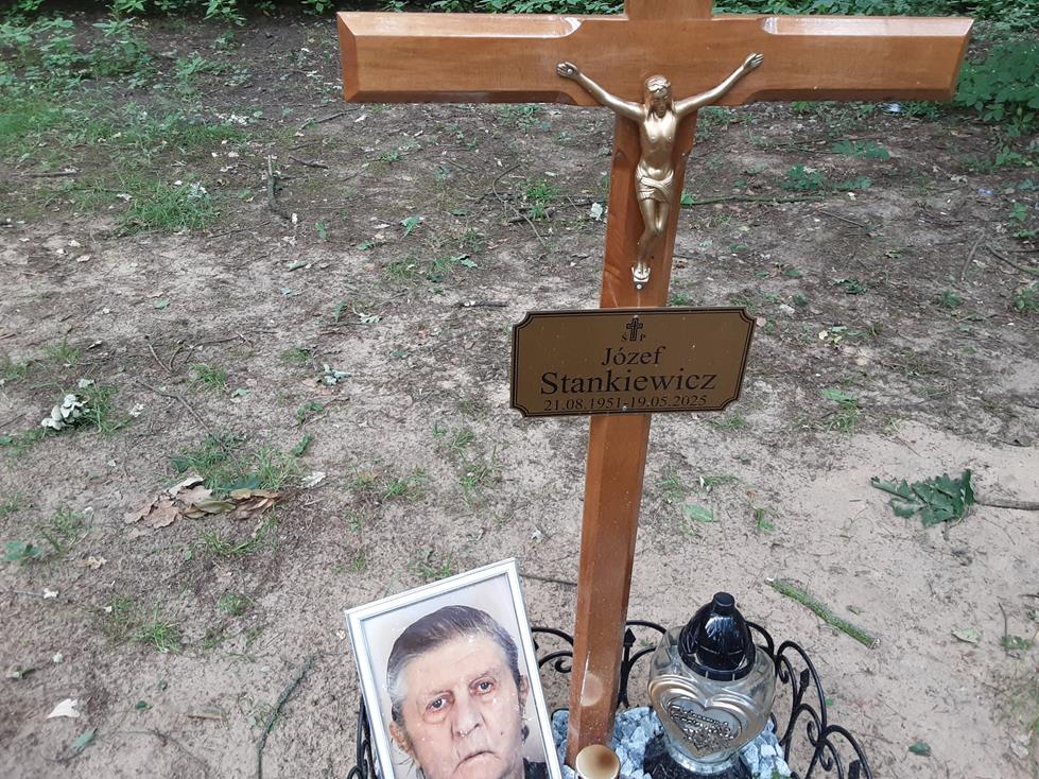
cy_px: 390
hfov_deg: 63.5
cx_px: 520
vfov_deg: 49.7
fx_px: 840
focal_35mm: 28
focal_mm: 2.9
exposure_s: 1/50
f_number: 1.9
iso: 80
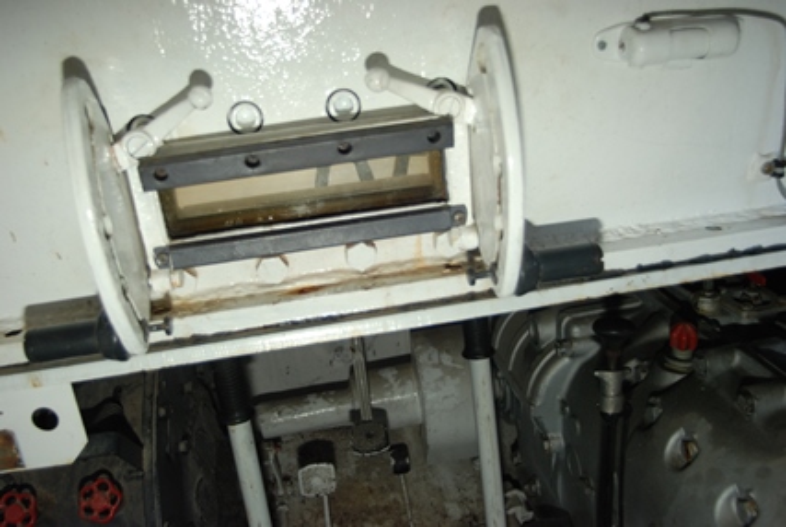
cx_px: 393
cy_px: 264
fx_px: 656
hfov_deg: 61.9
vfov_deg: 43.7
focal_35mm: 30
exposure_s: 1/60
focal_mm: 20
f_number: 3.8
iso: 400
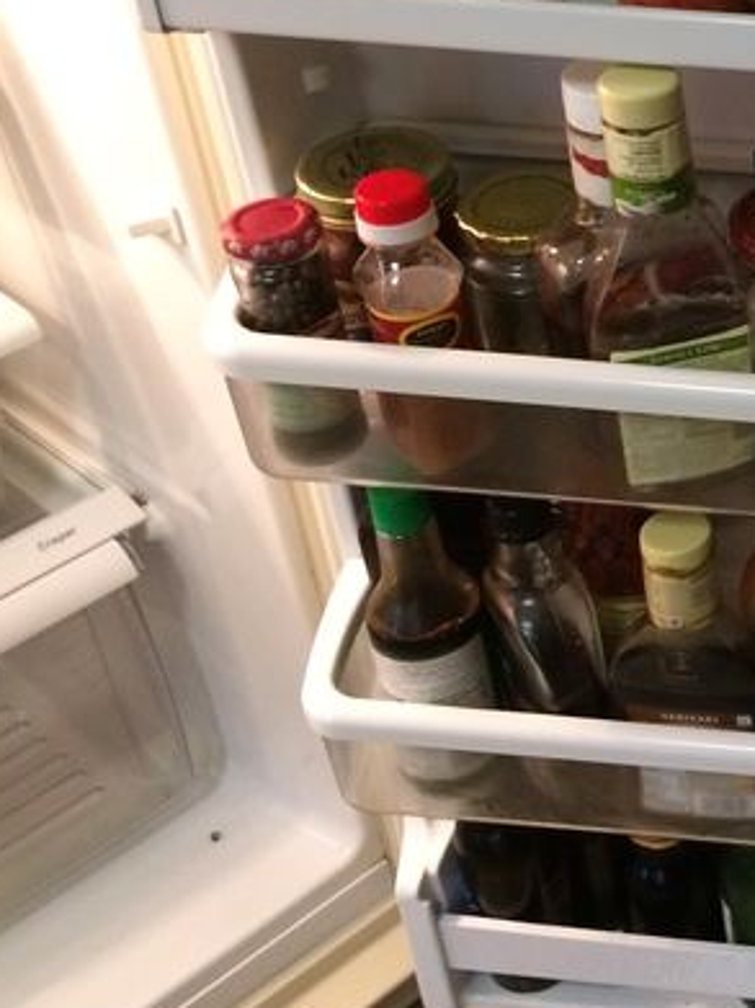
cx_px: 1103
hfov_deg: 19.0
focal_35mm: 69
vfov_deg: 27.9
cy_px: 305
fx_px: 2008
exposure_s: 1/30
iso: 200
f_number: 2.2
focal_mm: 4.12
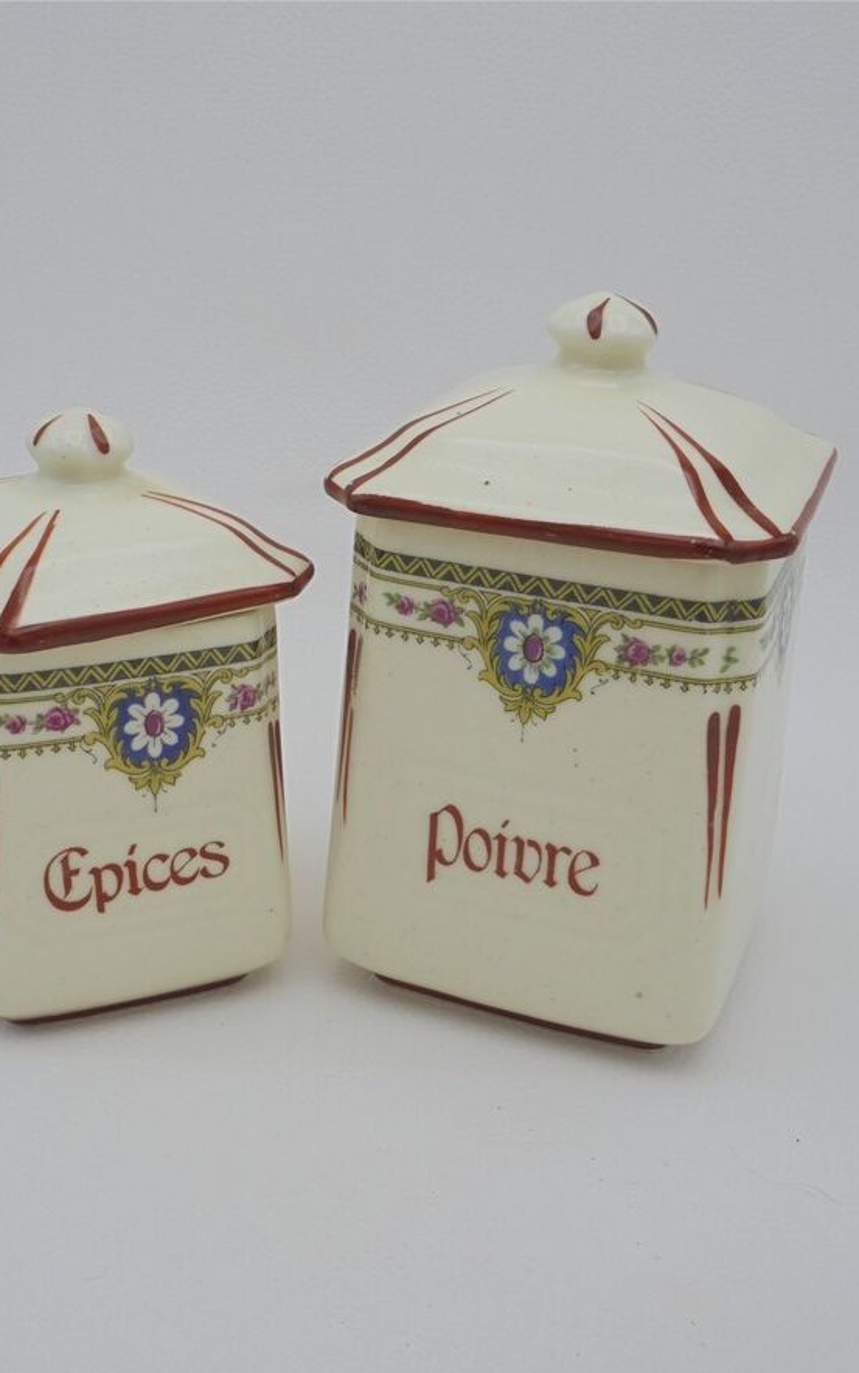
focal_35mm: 41
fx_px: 1535
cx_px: 366
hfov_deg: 31.2
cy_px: 697
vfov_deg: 48.2
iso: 100
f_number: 4.2
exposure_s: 1/50
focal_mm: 6.9
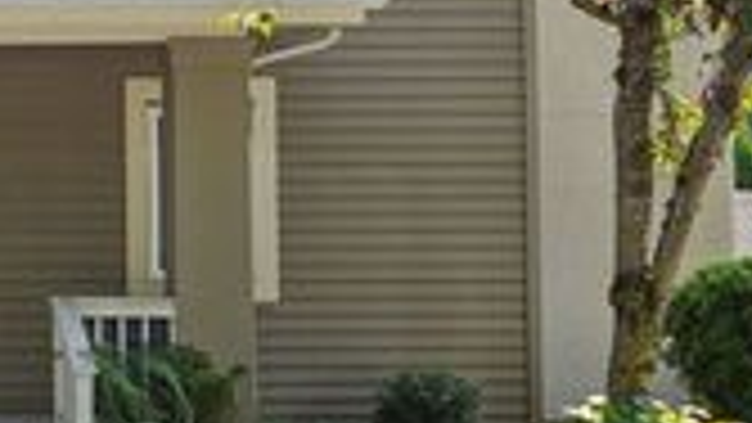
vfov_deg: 9.9
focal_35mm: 122
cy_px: 47
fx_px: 2433
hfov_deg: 16.6
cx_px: -221
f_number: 8
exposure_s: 1/125
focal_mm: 26
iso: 200
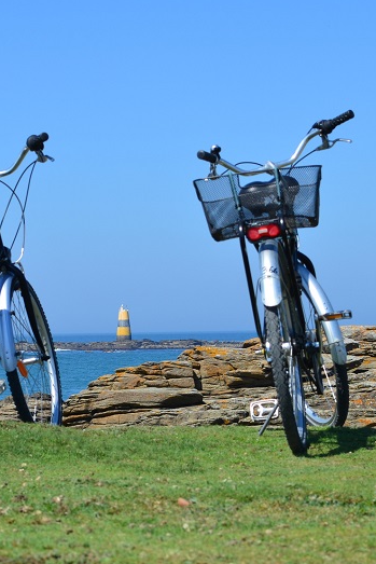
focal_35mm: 126
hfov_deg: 10.9
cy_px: 280
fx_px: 1969
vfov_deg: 16.3
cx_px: 134
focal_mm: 55
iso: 200
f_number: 11
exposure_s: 1/400
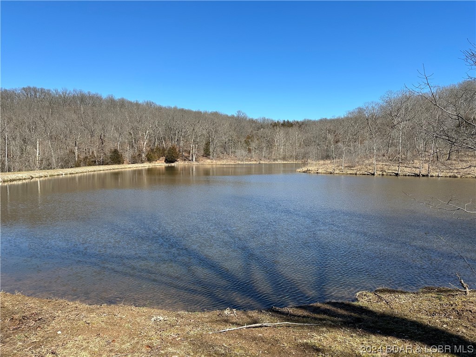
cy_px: 178
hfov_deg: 71.6
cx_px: 238
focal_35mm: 24
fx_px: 330
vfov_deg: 56.8
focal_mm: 6.86
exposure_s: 1/3717
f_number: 1.78
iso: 80
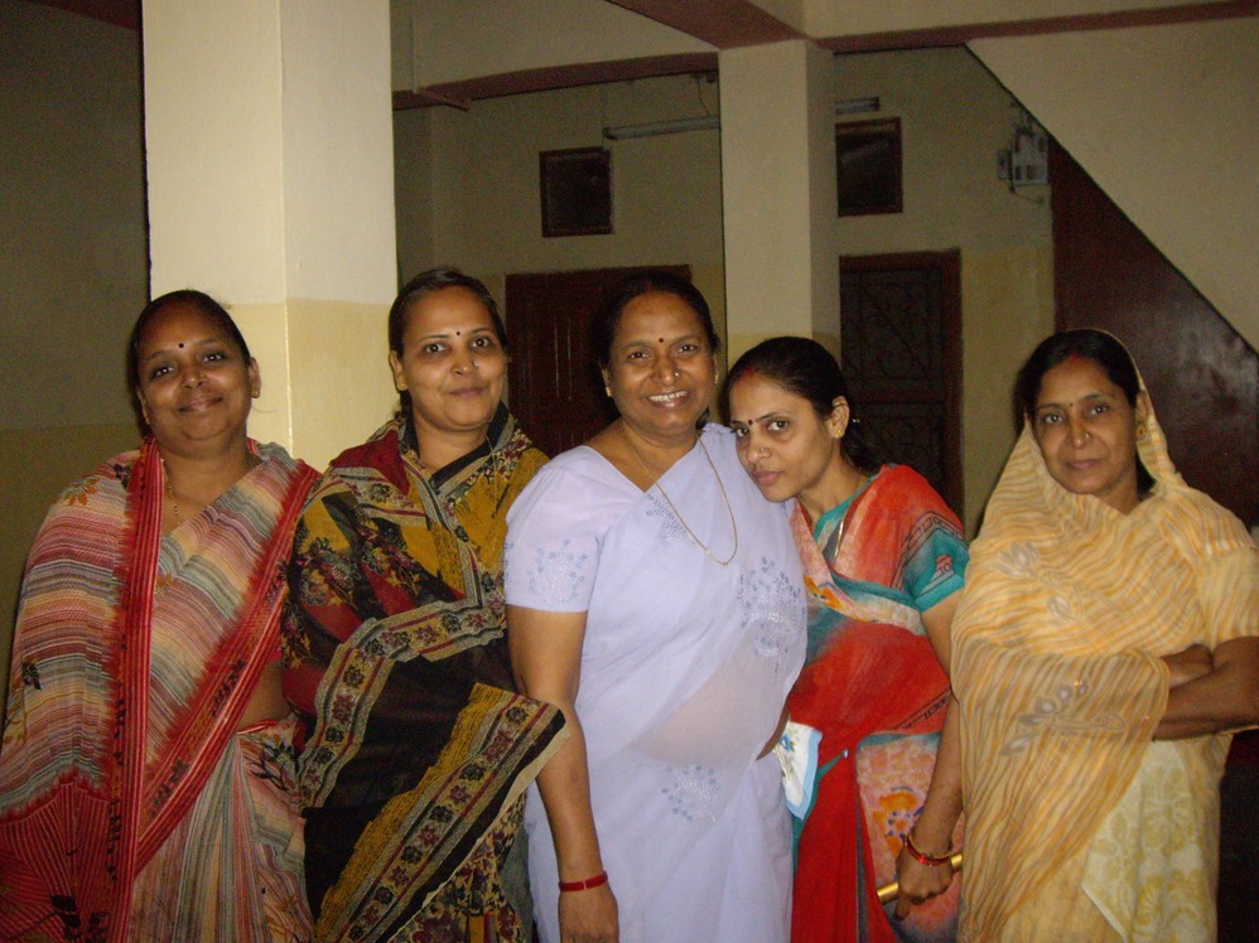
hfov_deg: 47.9
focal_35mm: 39
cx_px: 617
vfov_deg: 36.8
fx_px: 1418
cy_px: 473
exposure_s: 1/40
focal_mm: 6.2
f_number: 2.7
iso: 400
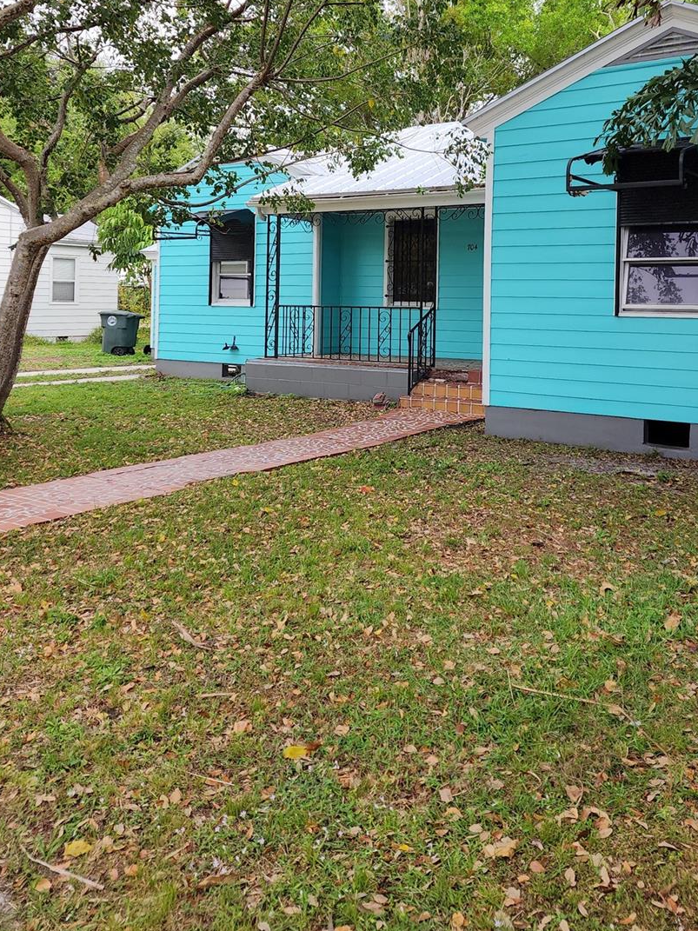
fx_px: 887
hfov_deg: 42.6
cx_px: 435
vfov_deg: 54.0
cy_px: 296
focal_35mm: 33
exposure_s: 1/456
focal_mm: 6.4
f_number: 1.8
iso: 12
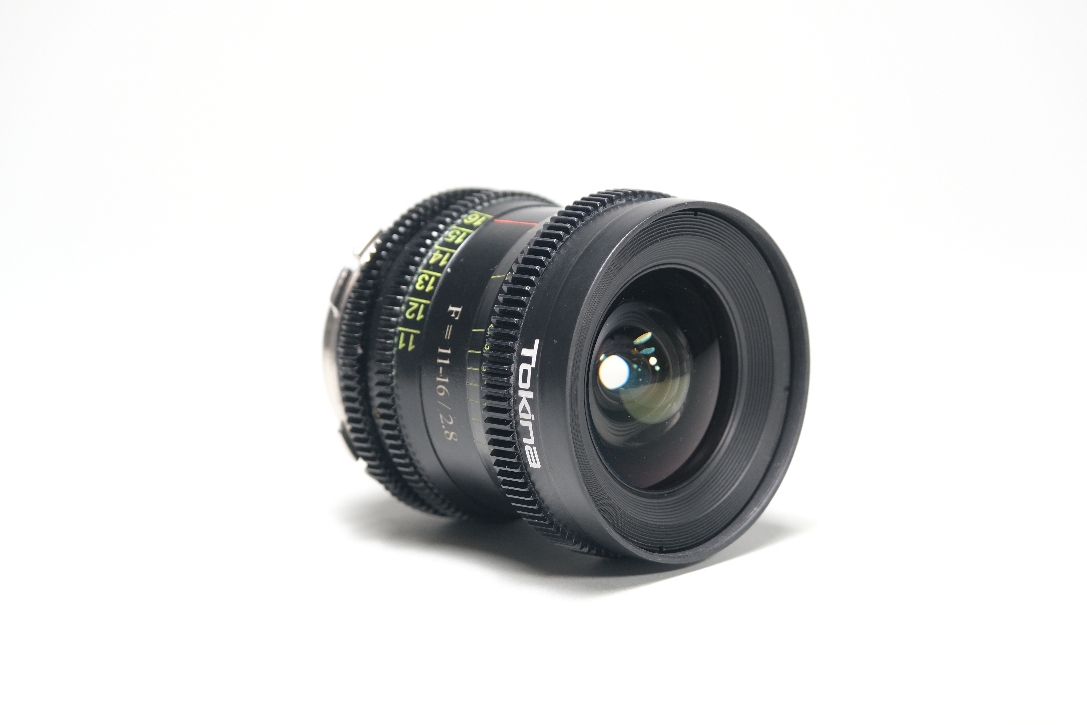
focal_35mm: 120
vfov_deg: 11.4
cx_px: 544
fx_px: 3623
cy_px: 362
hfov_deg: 17.1
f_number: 4
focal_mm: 80
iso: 640
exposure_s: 1/160
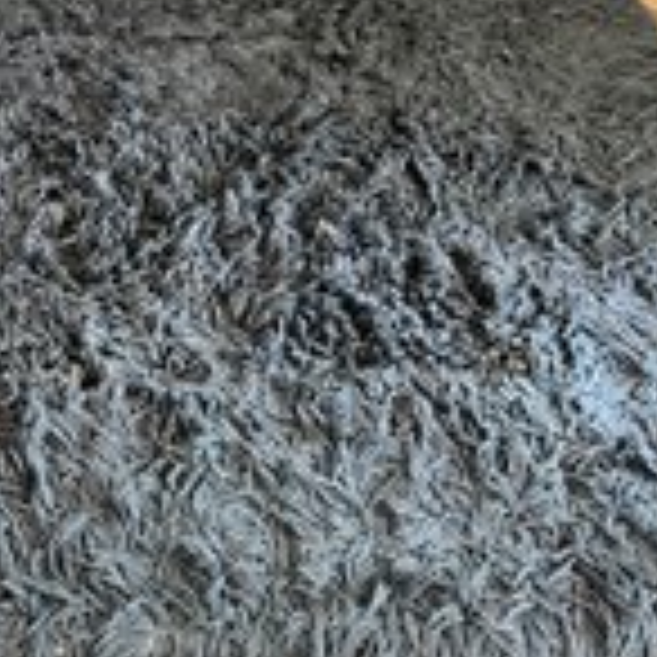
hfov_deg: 28.3
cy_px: 317
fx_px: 1160
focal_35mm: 54
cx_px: -97
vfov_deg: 31.6
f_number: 1.5
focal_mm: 5.7
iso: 400
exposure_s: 1/60
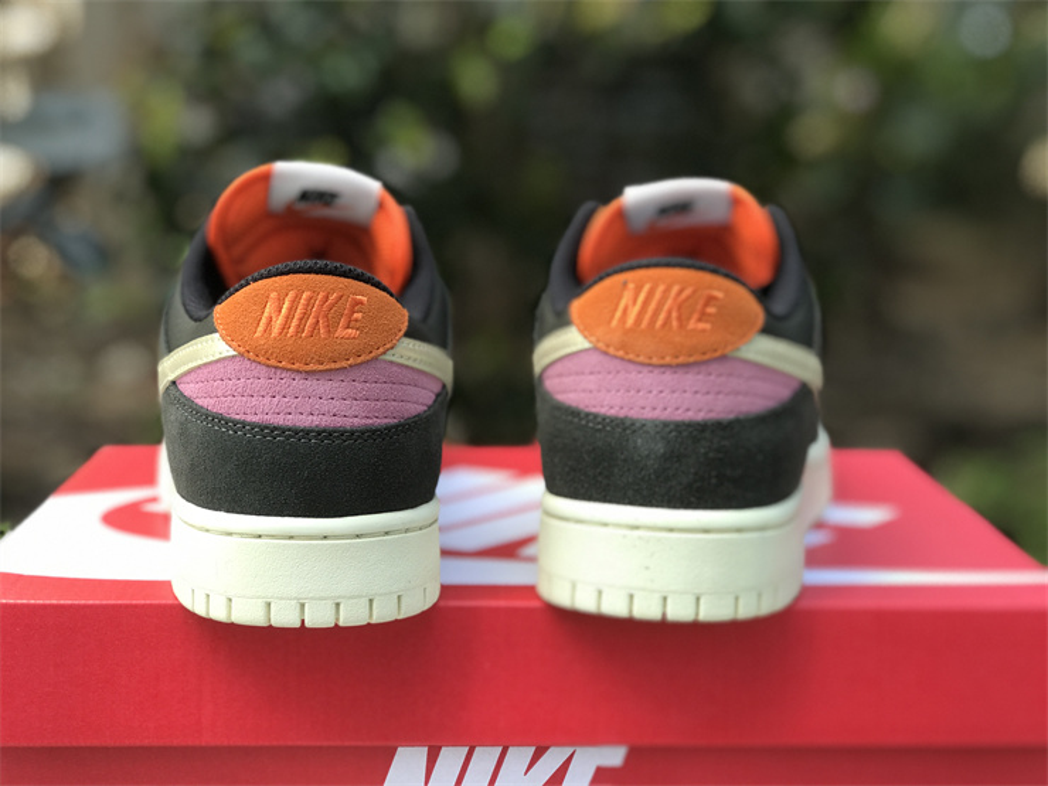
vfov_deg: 25.7
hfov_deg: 33.8
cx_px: 524
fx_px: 1726
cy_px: 393
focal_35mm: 57
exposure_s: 1/100
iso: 25
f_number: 2.8
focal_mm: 6.6
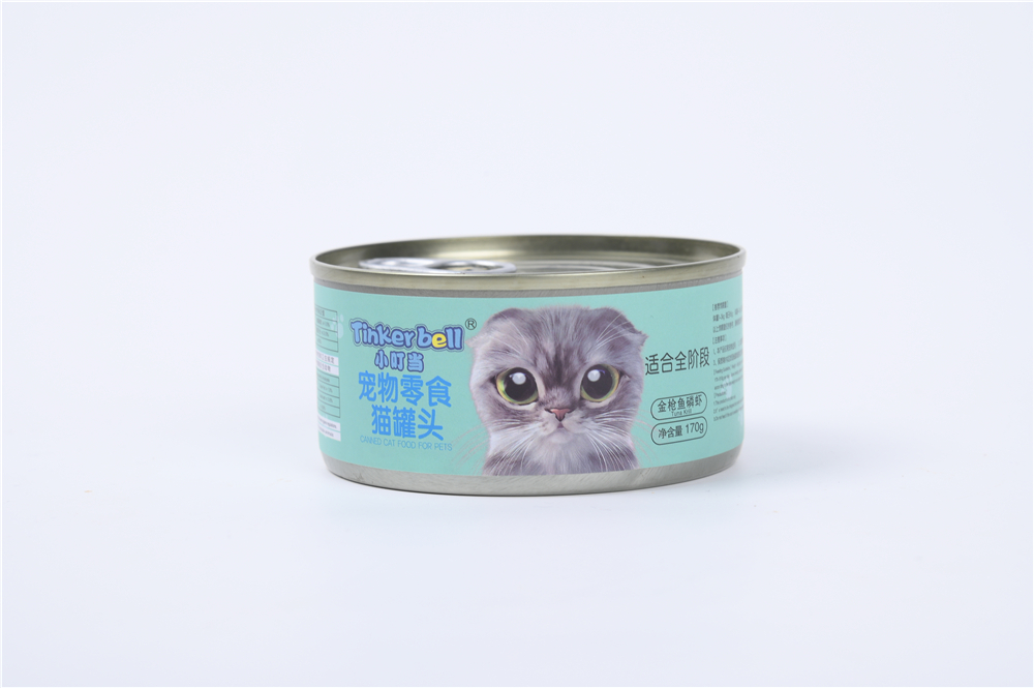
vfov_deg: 11.4
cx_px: 517
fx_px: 3444
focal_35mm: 120
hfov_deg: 17.1
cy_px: 344
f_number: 11
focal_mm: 120
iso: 100
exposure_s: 1/125
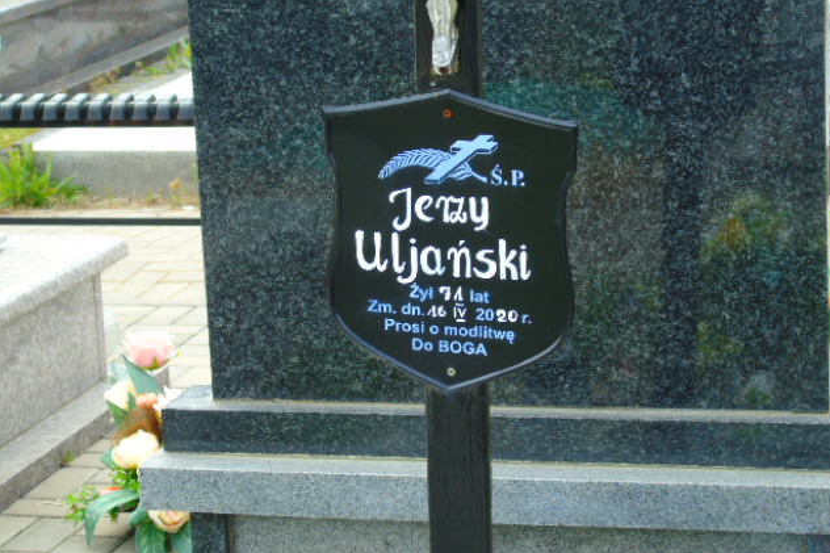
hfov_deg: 20.6
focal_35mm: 99
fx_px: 2282
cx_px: 419
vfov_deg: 13.8
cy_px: 282
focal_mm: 17
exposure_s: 1/160
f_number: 4.3
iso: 80
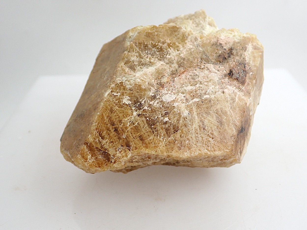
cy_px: 115
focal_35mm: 38
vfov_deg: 37.7
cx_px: 154
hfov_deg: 49.0
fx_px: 337
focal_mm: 6.83
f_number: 2.7
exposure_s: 1/60
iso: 200
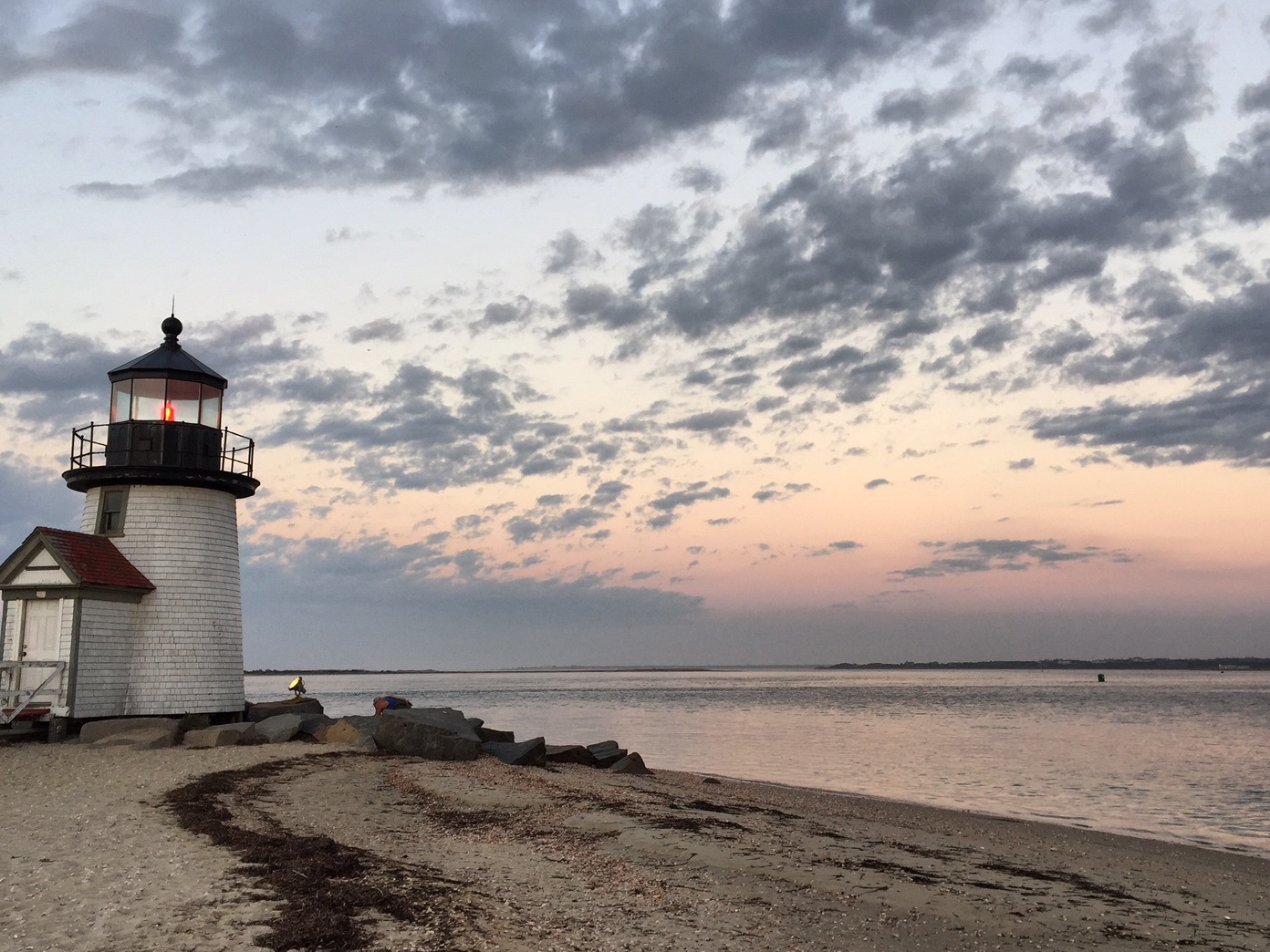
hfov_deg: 53.9
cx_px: 676
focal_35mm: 34
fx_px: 1247
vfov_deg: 41.8
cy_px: 471
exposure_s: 1/60
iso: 32
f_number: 2.2
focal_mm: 4.15
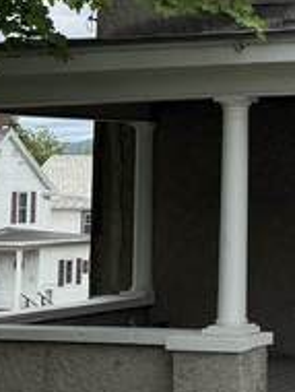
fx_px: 1372
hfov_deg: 11.7
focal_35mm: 121
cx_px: 450
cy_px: 60
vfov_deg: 16.1
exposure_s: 1/5319
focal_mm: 6.76
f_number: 1.78
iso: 100
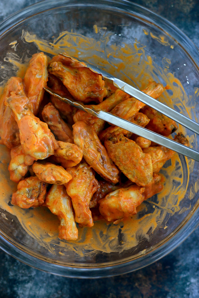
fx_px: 414
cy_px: 149
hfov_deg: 27.0
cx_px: 100
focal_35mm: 50
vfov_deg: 39.6
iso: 2500
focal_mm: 50
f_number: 3.5
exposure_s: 1/1250
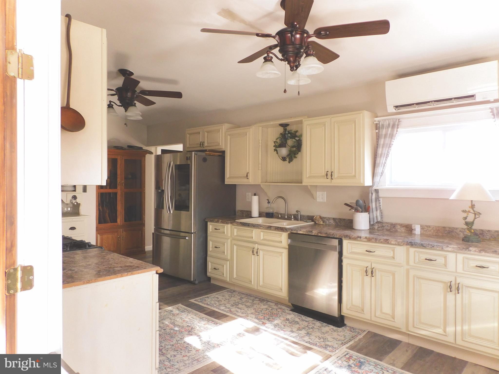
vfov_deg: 56.8
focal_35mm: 24
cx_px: 250
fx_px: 346
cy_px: 187
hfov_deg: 71.6
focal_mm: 4.3
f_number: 3.3
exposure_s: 1/30
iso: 200
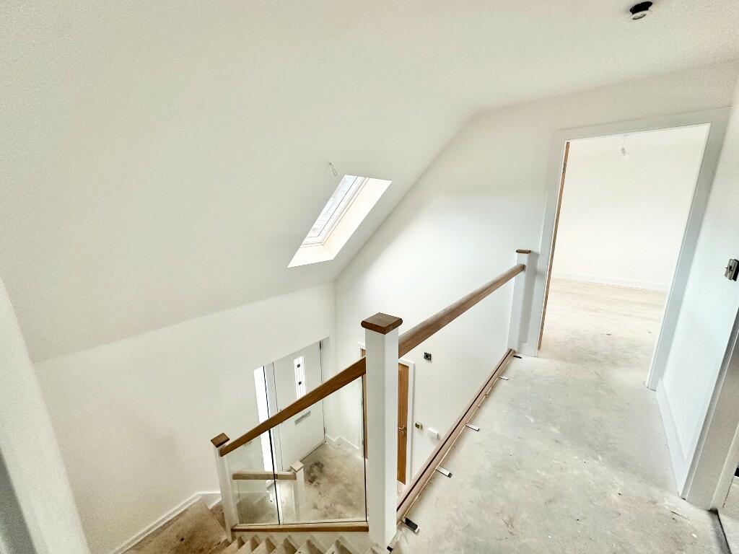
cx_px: 370
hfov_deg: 102.1
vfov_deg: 85.7
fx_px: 299
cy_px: 277
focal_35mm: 14
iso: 200
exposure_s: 1/99
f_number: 2.2
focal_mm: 2.22
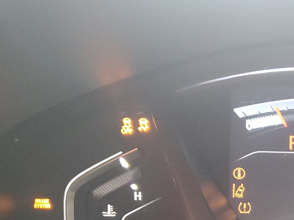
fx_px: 535
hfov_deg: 27.6
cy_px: 229
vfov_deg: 22.3
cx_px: 336
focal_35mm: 63
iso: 368
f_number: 1.5
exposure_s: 1/40
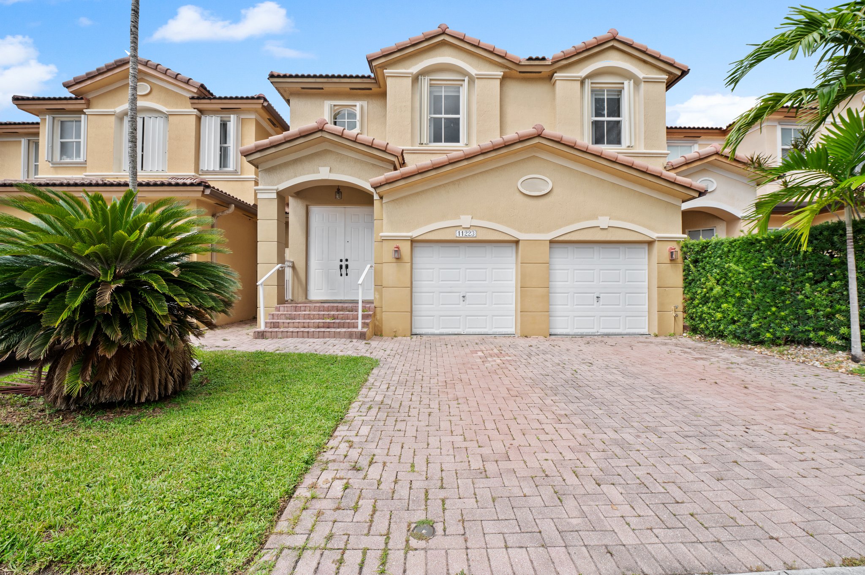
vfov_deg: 77.2
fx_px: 360
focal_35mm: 15
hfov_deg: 100.4
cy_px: 288
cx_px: 432
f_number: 8
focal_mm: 15
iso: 200
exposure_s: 1/160
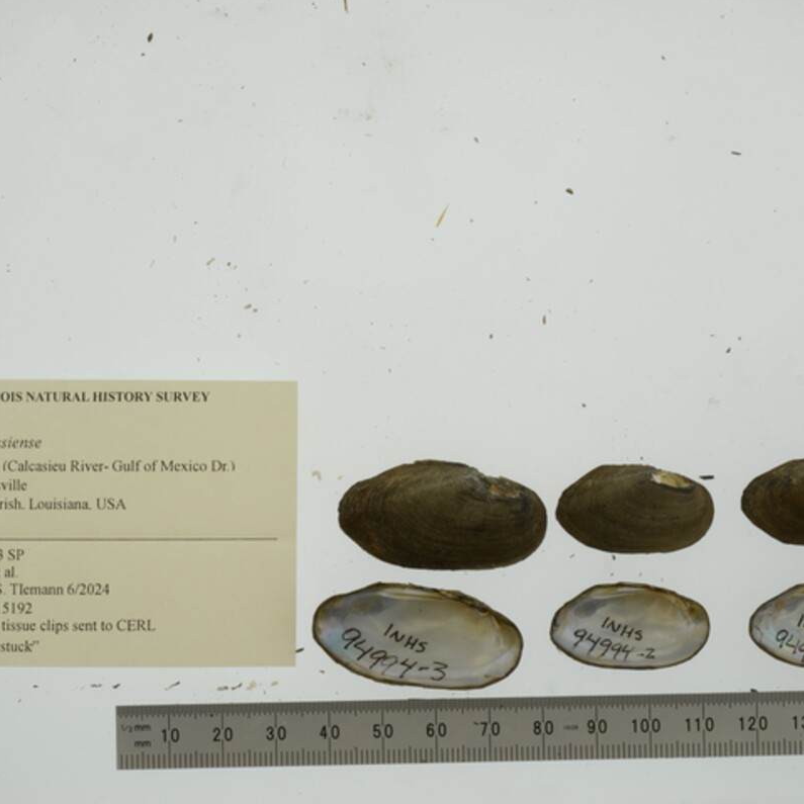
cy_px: 400
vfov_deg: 22.5
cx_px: 442
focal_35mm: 77
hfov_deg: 22.5
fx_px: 2023
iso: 100
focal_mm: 60
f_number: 32
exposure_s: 1/13
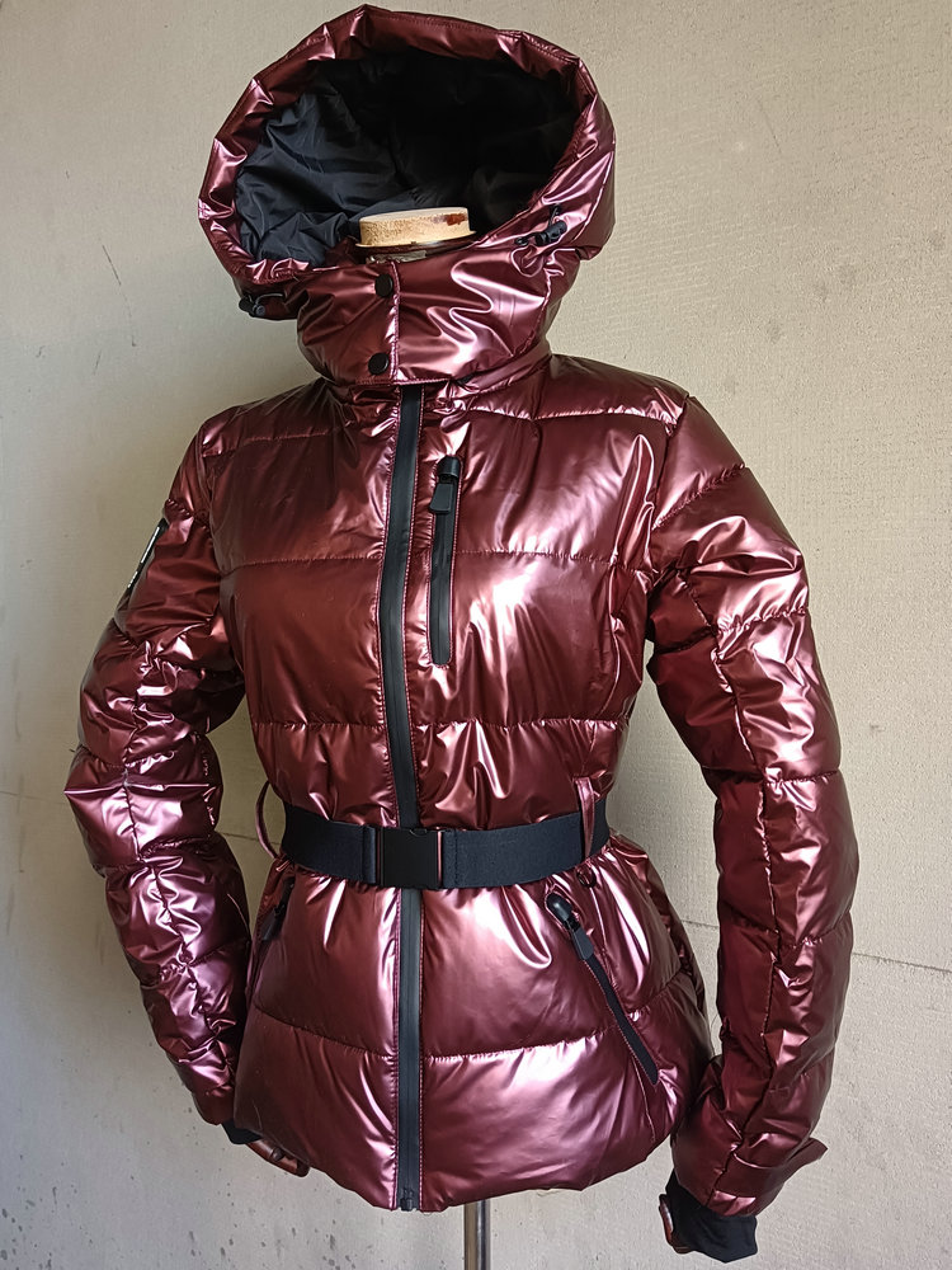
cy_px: 635
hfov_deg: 51.4
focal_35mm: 27
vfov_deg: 65.3
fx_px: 990
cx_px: 476
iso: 961
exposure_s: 1/33.3
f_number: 1.9
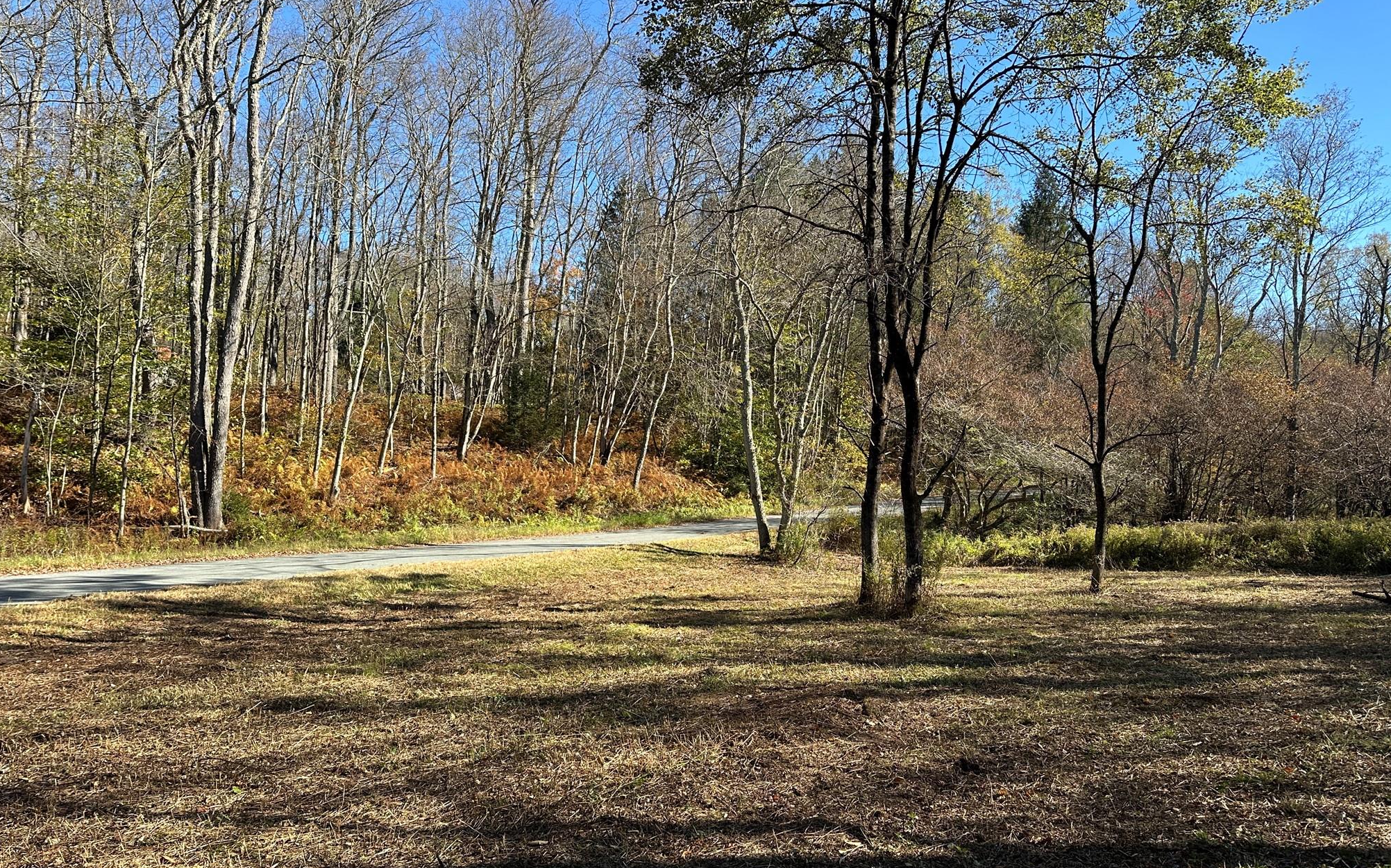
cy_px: 474
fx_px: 986
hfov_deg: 70.4
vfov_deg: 47.5
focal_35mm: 26
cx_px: 696
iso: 80
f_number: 1.78
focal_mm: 6.86
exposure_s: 1/1144
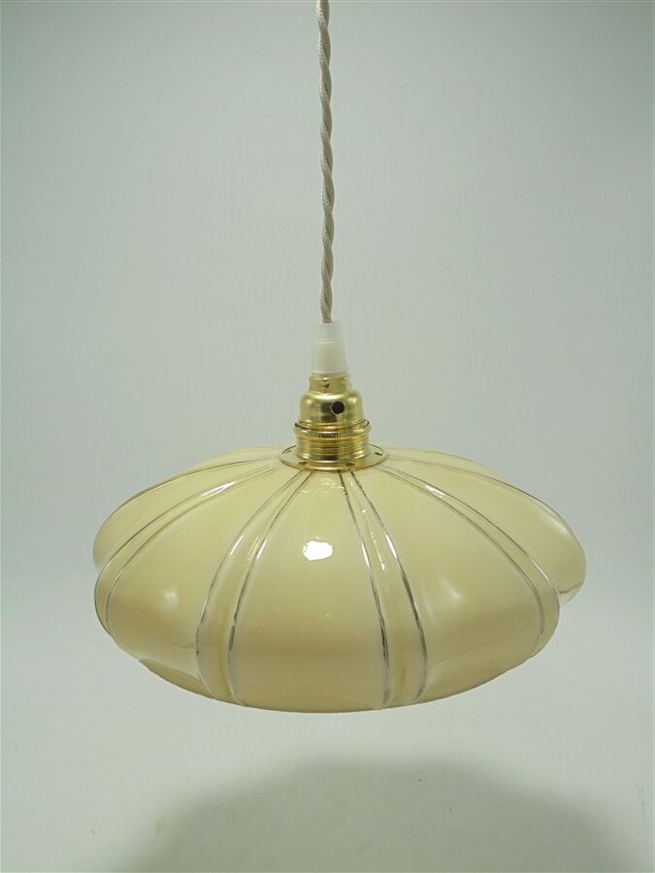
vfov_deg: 49.0
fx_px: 959
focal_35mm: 38
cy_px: 436
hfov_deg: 37.7
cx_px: 328
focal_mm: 6.9
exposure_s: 1/80
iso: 100
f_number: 4.2
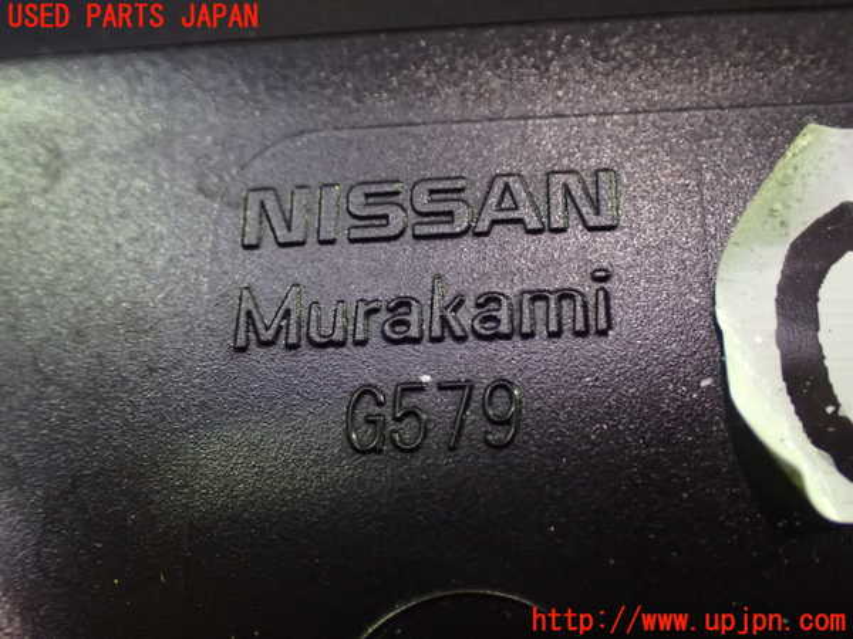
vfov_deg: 32.9
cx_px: 426
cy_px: 320
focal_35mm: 44
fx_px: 1084
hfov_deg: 42.9
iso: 1250
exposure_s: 1/40
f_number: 2.9
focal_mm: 7.84
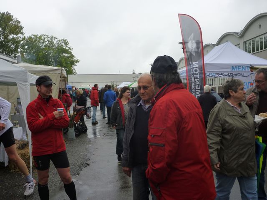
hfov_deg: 51.4
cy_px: 100
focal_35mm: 36
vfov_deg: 39.7
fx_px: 278
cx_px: 134
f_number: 3.7
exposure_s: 1/125
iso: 125
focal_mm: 6.3
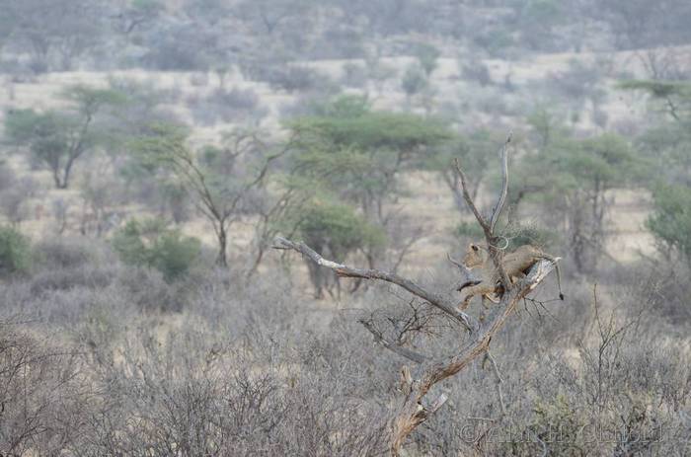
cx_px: 346
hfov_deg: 5.3
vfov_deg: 3.5
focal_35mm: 390
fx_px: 7467
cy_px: 228
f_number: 5.3
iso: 1800
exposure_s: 1/400
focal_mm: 260
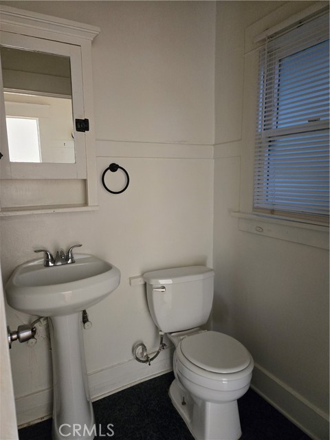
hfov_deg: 58.9
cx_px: 165
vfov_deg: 73.9
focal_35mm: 23
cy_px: 220
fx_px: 292
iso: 800
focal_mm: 5.4
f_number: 1.8
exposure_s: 1/120
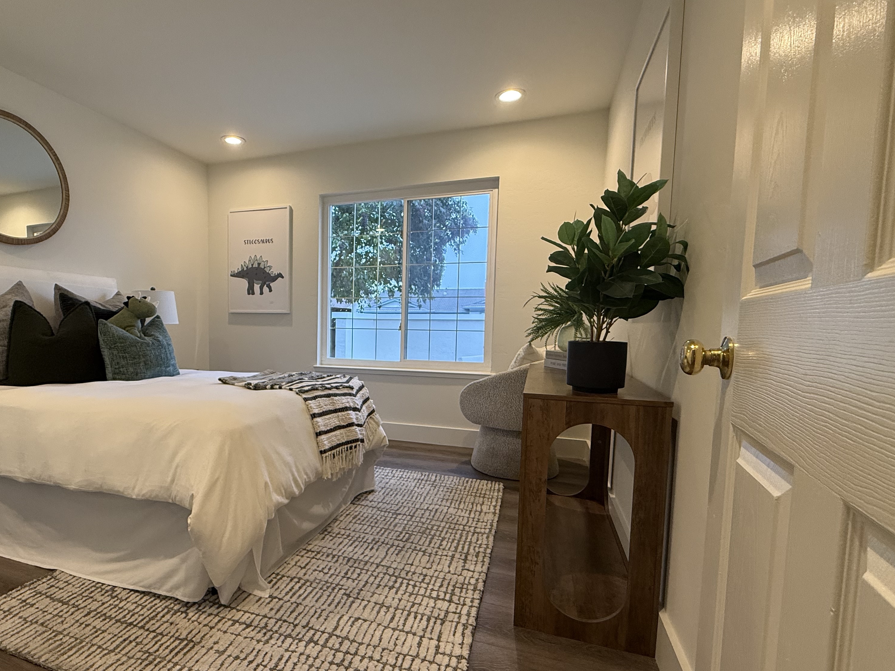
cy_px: 366
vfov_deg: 68.5
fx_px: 491
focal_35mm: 19
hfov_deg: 83.3
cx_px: 344
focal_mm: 2.22
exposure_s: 1/120
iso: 200
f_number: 2.2
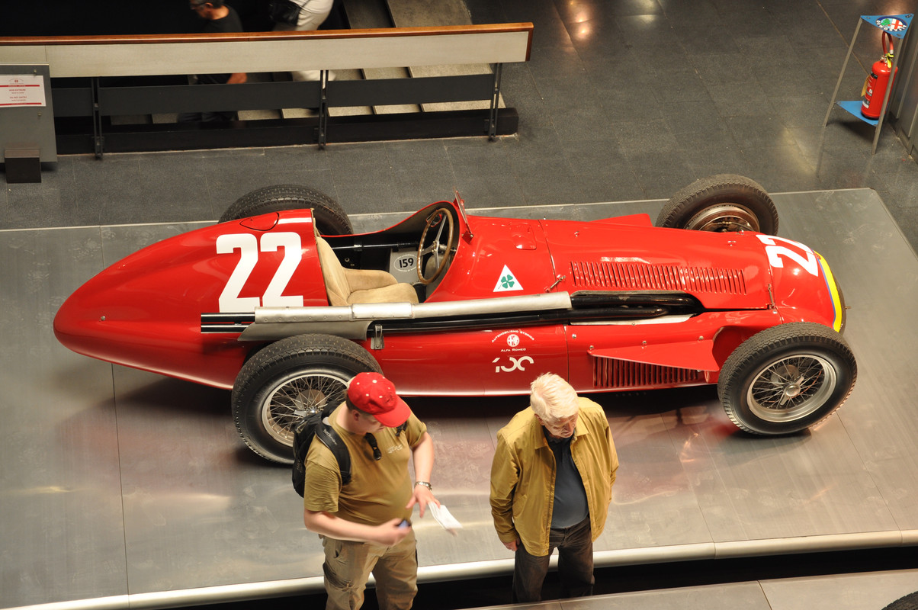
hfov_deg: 27.0
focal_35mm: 75
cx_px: 459
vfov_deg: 18.1
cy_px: 305
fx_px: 1910
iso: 400
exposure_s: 1/25
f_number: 5
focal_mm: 50
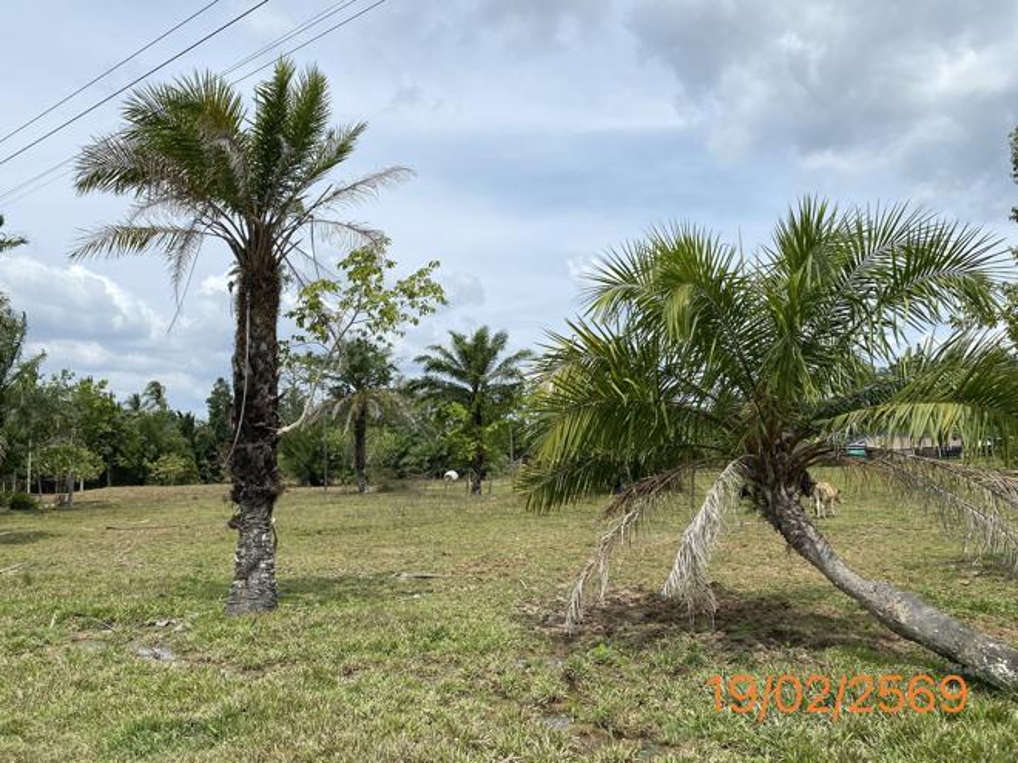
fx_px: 765
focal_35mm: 26
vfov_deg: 53.1
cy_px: 382
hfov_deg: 67.3
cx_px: 509
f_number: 1.8
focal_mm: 4.25
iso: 32
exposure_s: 1/4444
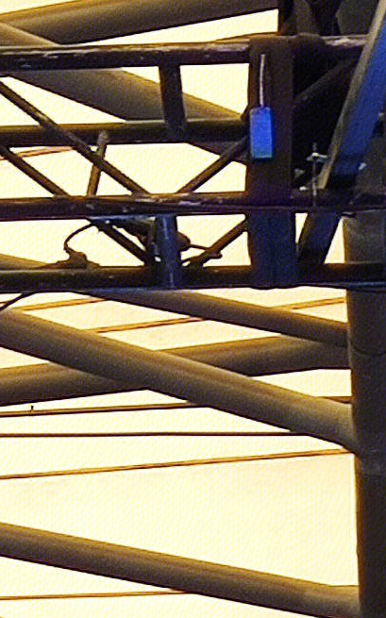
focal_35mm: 272
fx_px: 4581
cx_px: -126
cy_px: 1363
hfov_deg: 4.8
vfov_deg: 7.3
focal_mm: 4.75
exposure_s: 1/100
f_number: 1.75
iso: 120
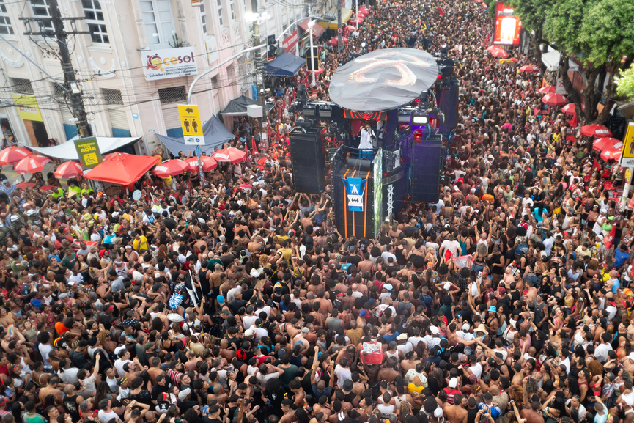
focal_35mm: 29
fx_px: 511
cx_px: 400
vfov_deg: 44.9
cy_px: 237
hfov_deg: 62.7
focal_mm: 20
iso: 640
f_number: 4
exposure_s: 1/250
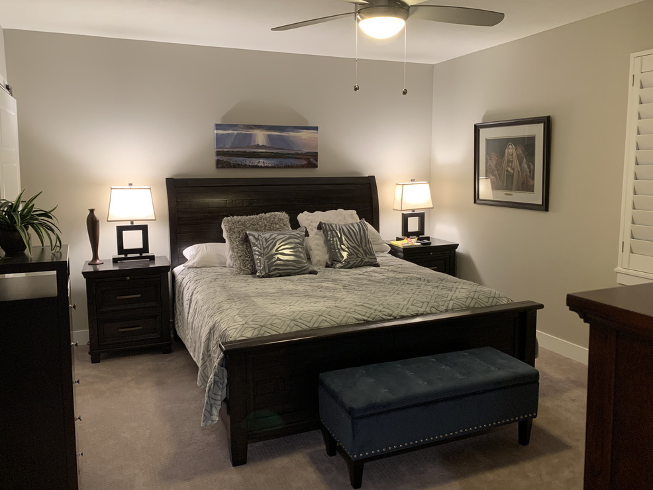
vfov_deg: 51.4
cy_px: 238
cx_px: 327
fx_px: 509
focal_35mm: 27
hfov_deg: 65.3
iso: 250
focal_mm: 4.25
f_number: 1.8
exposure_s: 1/60
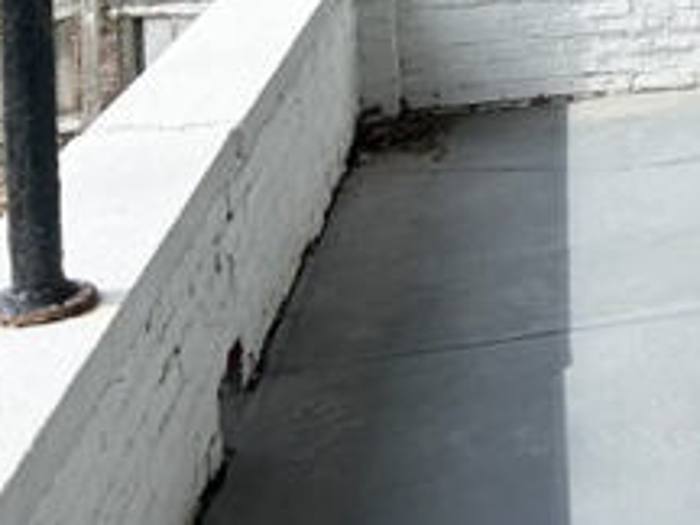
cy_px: -217
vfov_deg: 17.5
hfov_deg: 21.9
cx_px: 988
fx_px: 1557
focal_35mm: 77
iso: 50
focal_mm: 5.7
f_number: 1.5
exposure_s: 1/1645
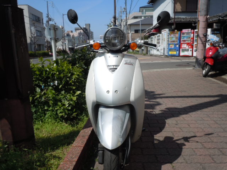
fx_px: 184
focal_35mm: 28
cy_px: 85
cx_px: 114
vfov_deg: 49.7
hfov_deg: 63.4
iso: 100
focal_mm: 5
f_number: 7.4
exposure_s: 1/320
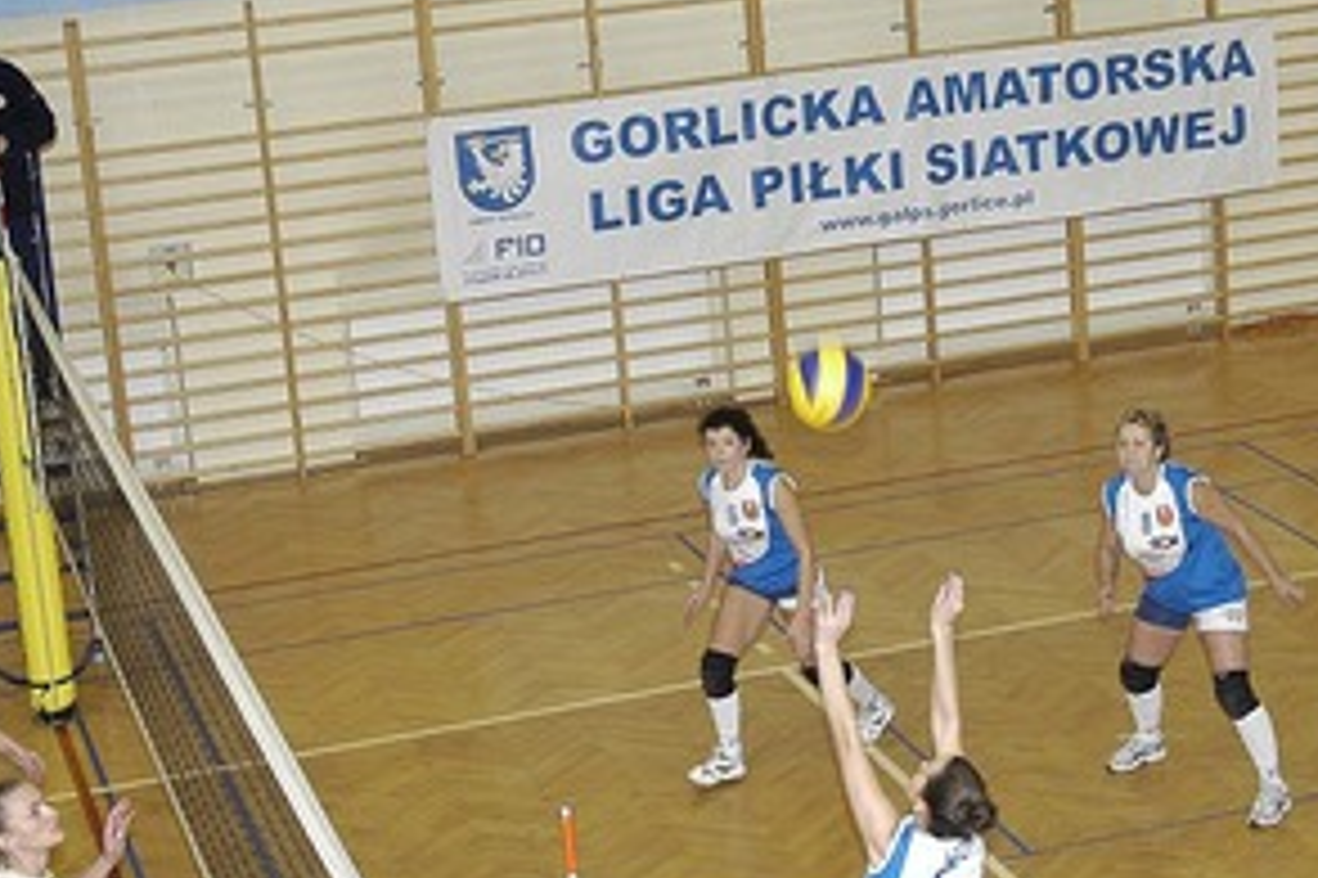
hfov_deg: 22.1
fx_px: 3366
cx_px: 837
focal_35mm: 92
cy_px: 425
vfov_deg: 14.8
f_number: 4
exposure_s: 1/100
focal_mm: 31
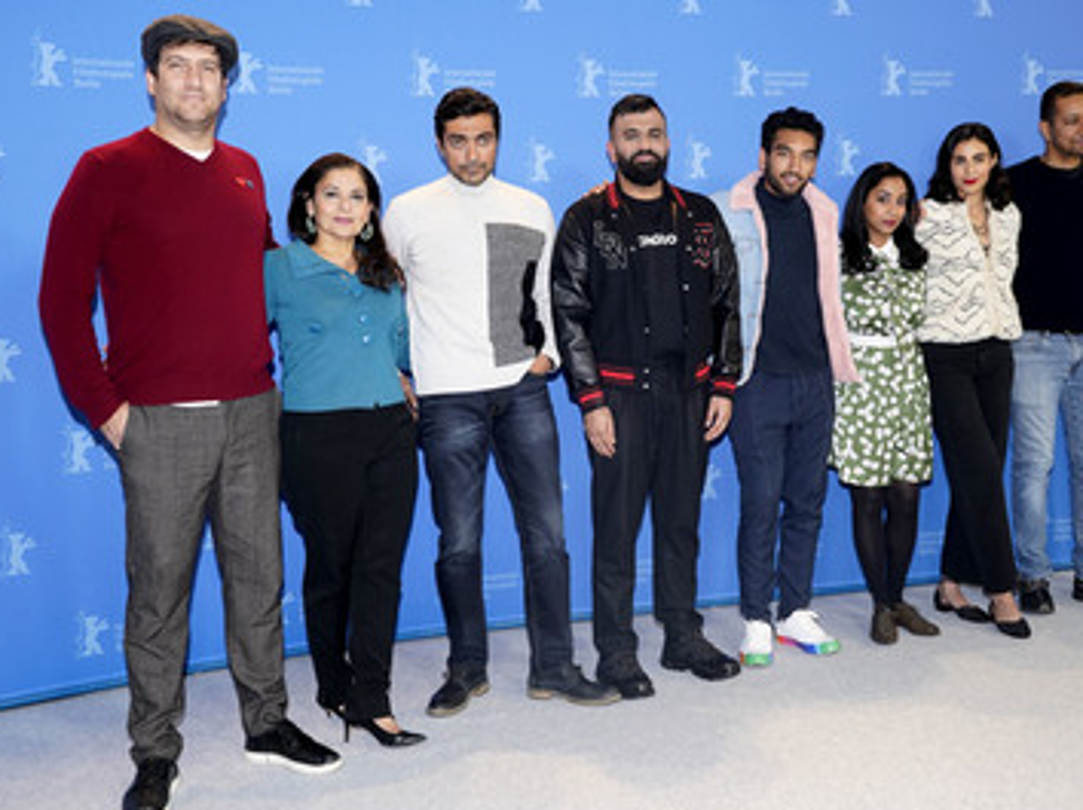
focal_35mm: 38
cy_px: 410
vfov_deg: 37.7
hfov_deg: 48.7
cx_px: 647
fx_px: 1188
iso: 1600
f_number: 5
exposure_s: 1/200
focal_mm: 31
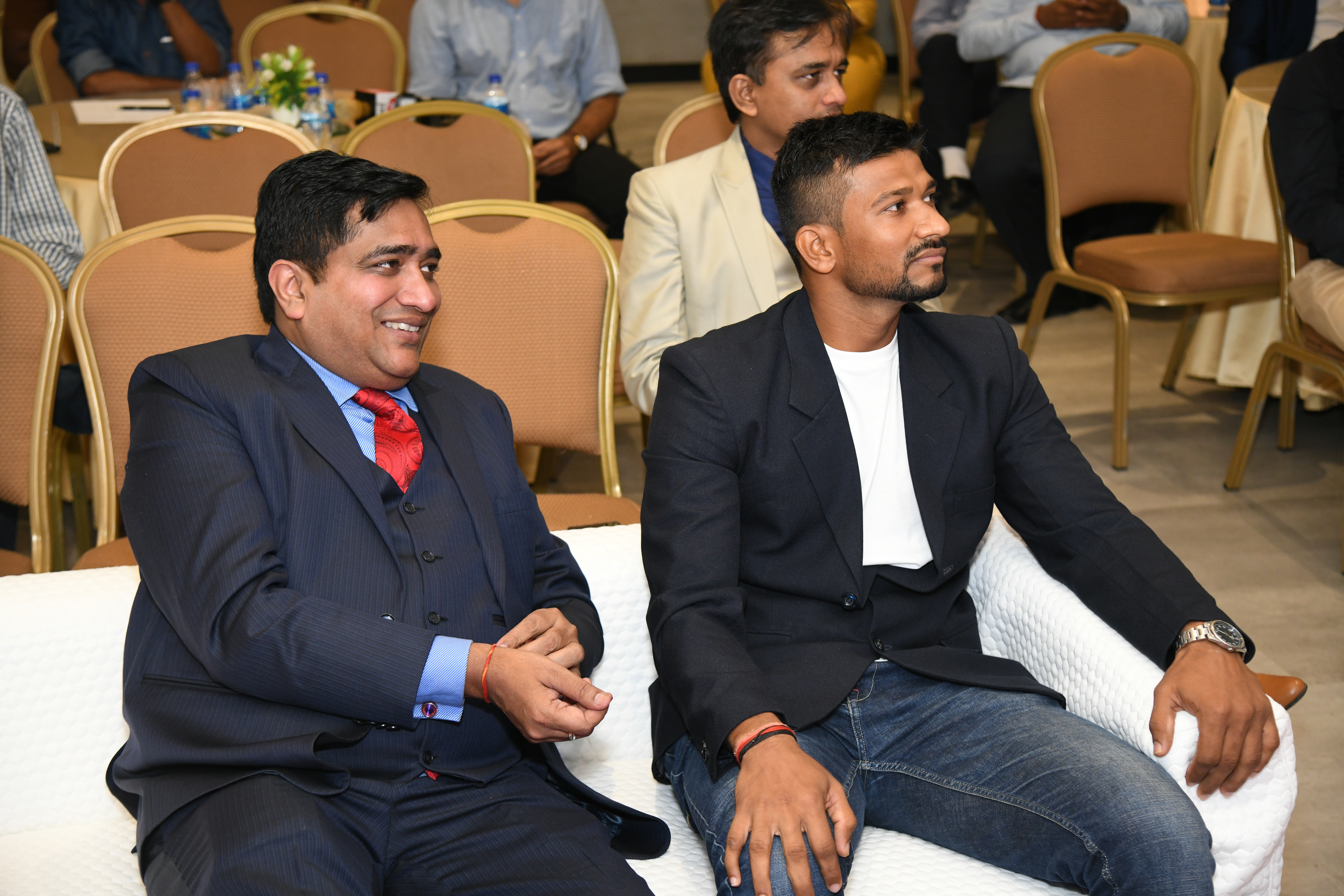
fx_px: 2314
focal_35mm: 62
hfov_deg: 32.4
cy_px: 448
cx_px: 672
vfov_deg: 21.9
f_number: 4.5
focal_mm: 62
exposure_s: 1/160
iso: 1600
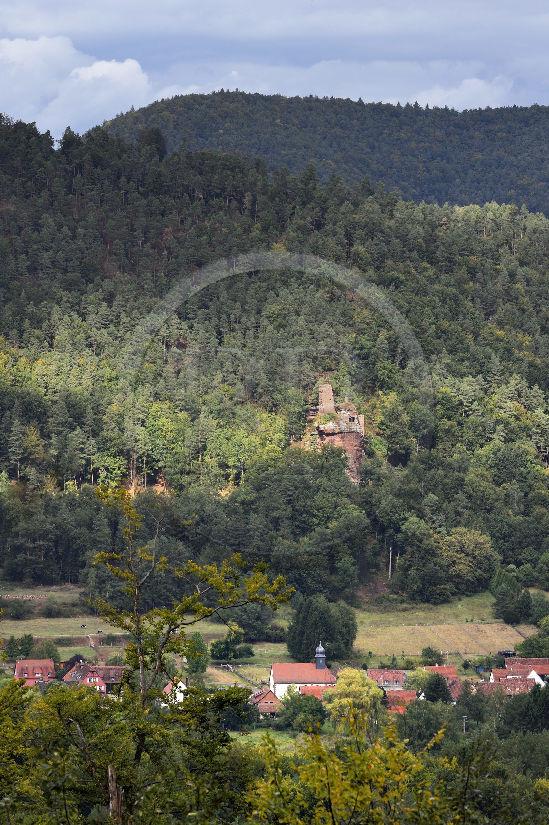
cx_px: 274
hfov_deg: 6.9
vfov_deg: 10.3
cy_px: 412
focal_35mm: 200
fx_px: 4579
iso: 400
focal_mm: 200
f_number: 10
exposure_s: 1/320
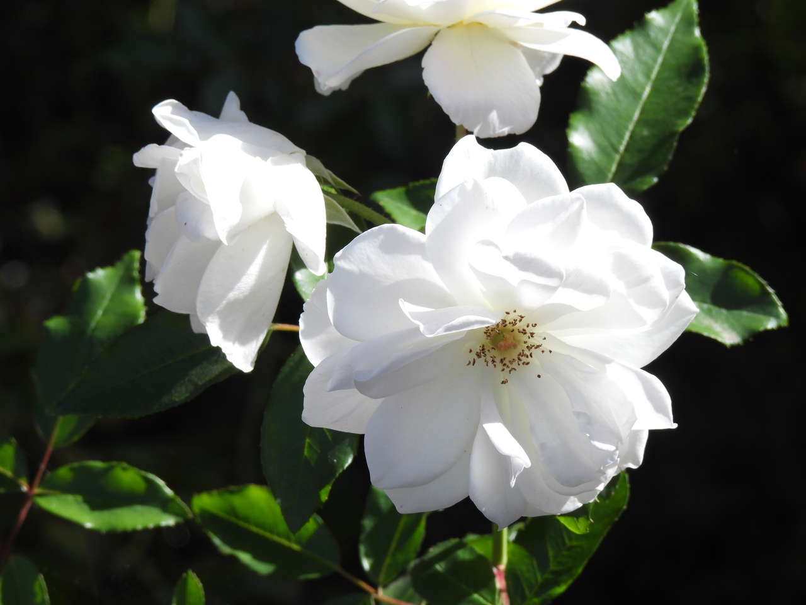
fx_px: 8149
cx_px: 403
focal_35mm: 350
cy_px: 302
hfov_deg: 5.7
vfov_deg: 4.2
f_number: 5
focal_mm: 62.5
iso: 100
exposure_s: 1/400
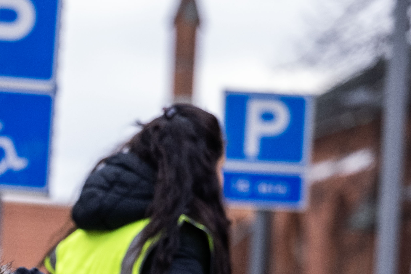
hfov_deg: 4.8
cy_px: 491
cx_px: -373
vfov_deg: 3.3
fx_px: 4783
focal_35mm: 419
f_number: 4
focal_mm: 104
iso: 400
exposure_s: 1/320
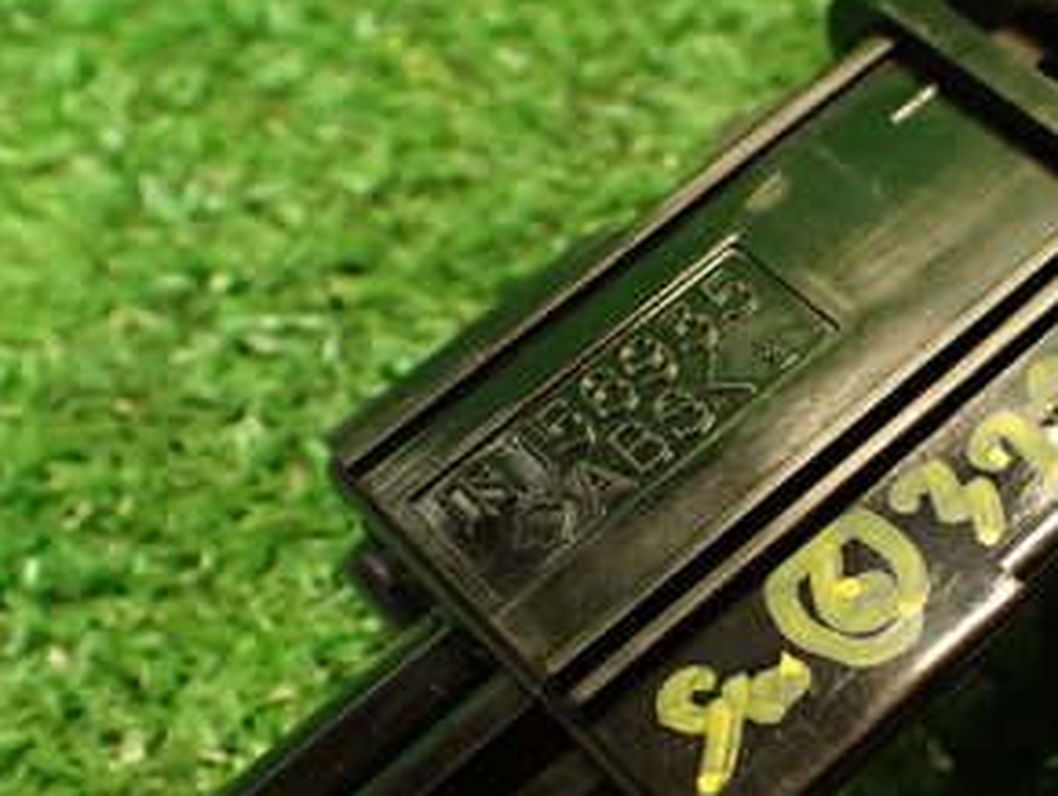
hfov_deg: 30.4
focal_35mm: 62
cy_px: 518
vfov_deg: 23.6
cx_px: 854
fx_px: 1897
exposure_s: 1/30
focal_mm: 5.4
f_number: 2.3
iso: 400
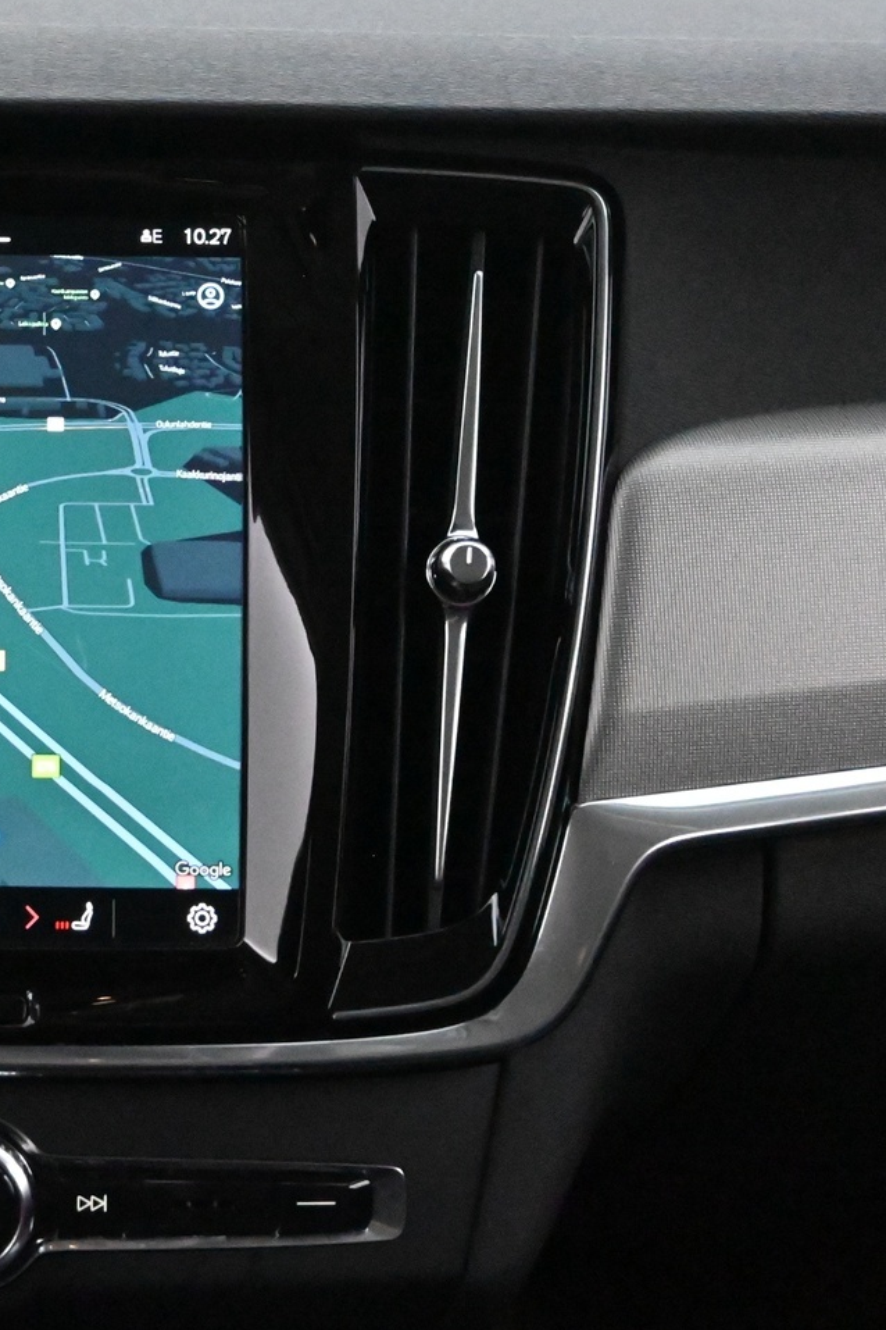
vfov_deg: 22.9
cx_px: -31
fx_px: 3280
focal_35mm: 89
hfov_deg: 15.1
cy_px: 731
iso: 16000
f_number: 5.3
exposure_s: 1/60
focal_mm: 35
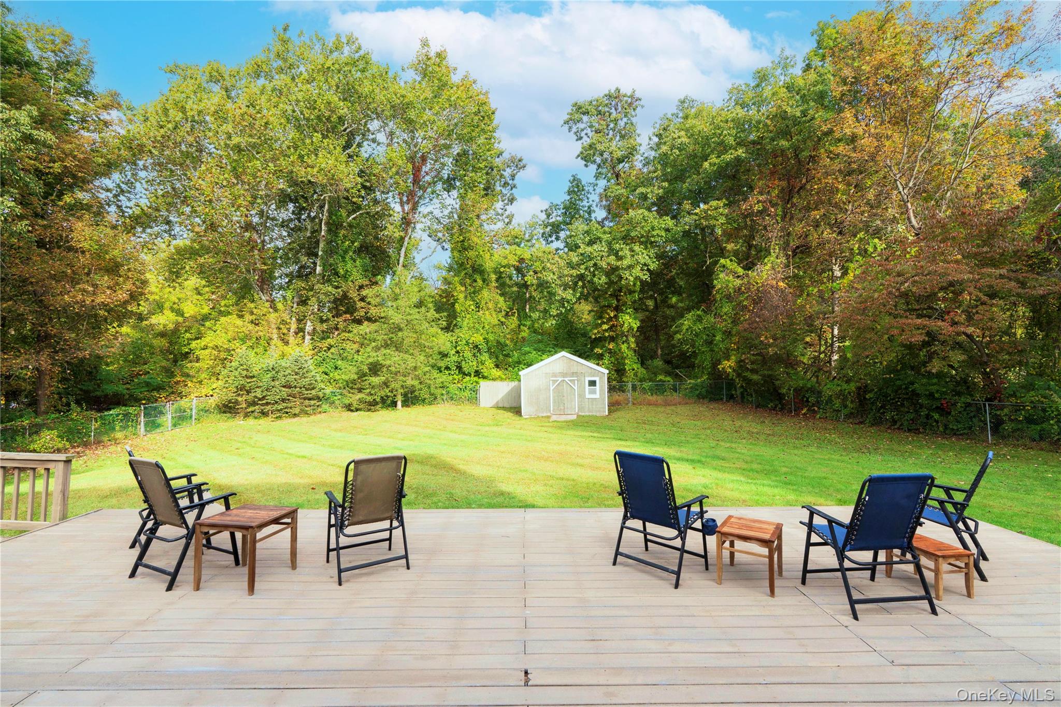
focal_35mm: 16
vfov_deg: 73.7
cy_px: 354
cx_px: 530
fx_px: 471
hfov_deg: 96.7
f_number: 9
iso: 400
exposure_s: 1/100
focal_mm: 16
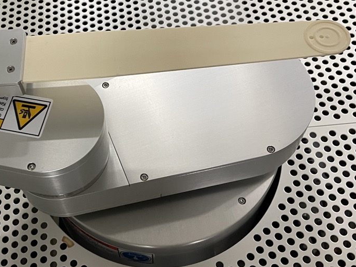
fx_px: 483
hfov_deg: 39.3
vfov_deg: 30.7
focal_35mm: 47
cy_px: 90
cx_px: 86
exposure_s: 1/60
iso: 250
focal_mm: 5.1
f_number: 1.6
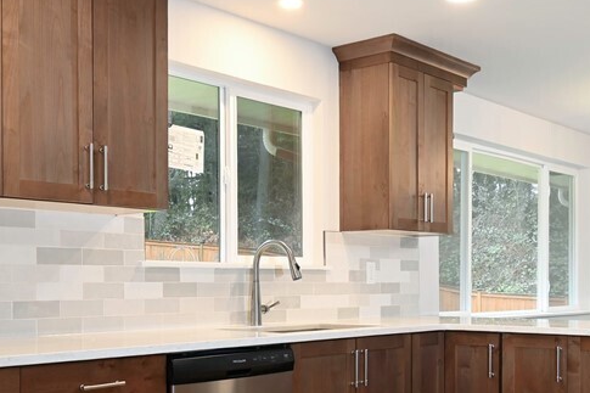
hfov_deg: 40.4
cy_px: 288
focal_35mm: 49
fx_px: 803
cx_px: 293
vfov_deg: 27.2
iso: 100
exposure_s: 1/2
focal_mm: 14
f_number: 7.1
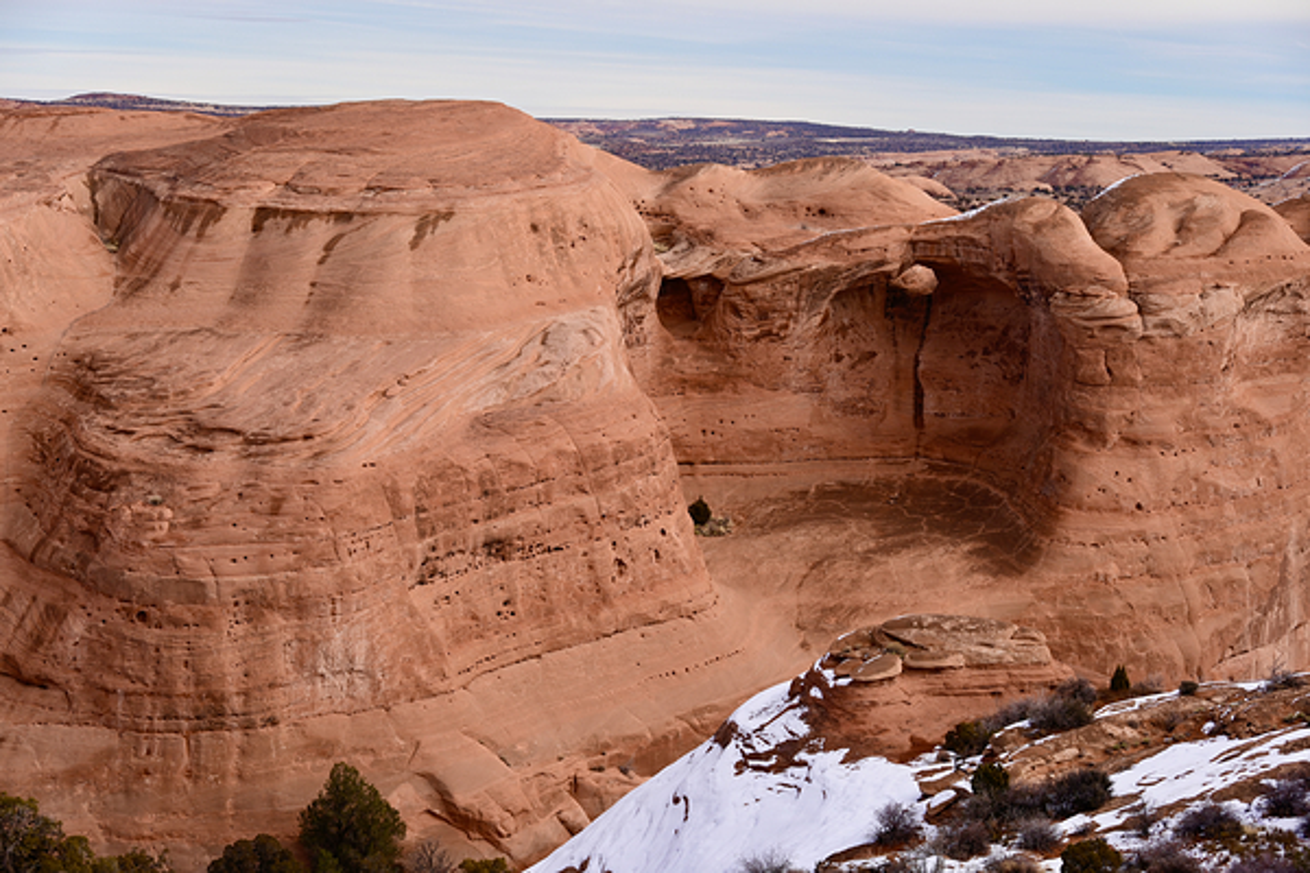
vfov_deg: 22.3
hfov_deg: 32.9
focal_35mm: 61
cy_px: 436
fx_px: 2220
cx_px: 655
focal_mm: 61
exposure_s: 1/125
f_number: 6
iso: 125
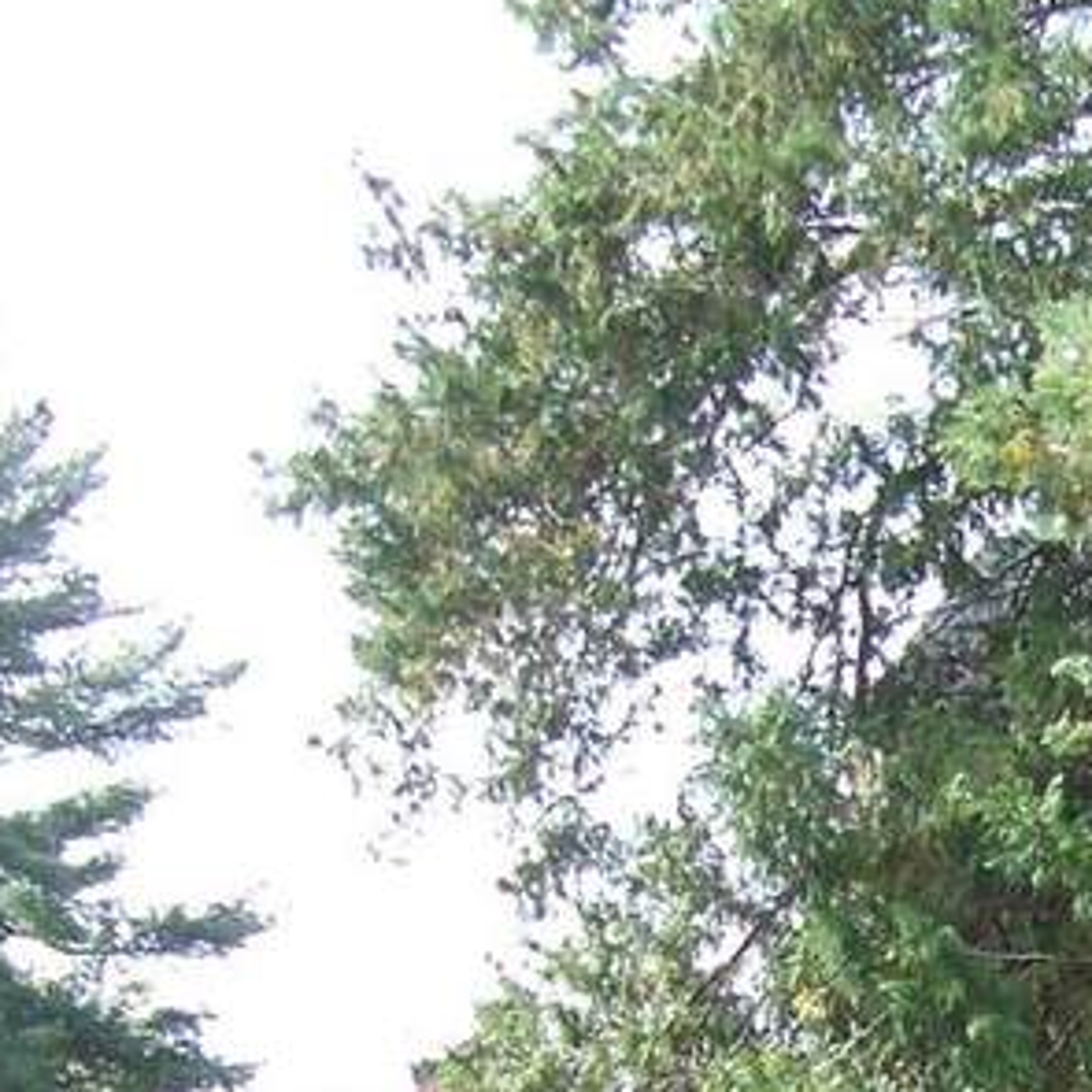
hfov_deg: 12.2
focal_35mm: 138
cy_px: 1336
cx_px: 1507
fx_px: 4925
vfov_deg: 12.3
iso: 64
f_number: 2.8
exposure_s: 1/160
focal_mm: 5.85
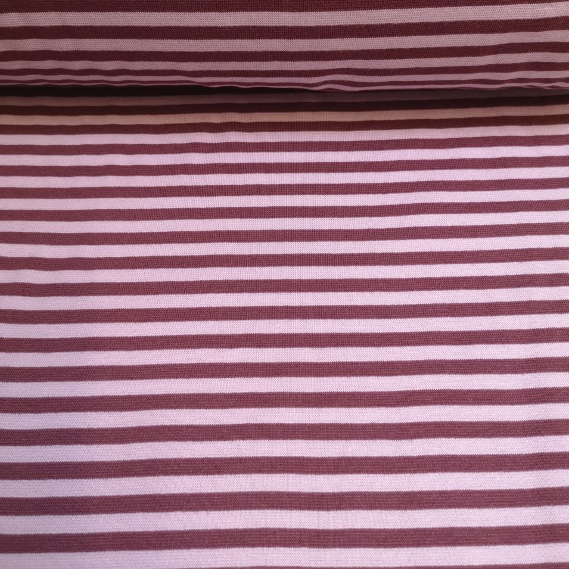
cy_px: 244
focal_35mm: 32
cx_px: 285
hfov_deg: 51.1
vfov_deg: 50.9
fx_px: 595
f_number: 1.8
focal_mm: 3.95
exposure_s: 1/50
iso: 160
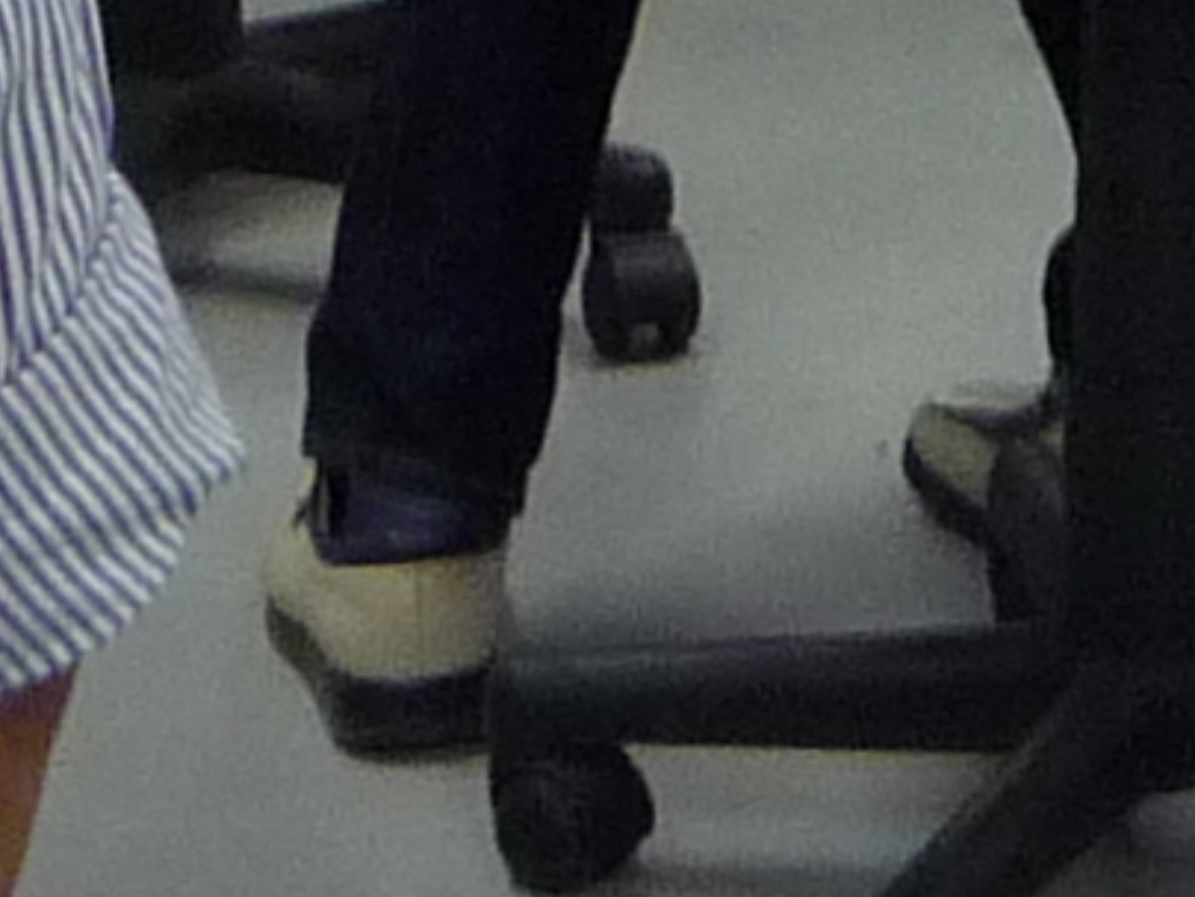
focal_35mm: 272
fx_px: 9393
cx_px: 1564
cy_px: -1865
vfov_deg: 5.2
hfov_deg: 7.2
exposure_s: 1/30
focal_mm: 5.3
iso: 200
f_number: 3.4
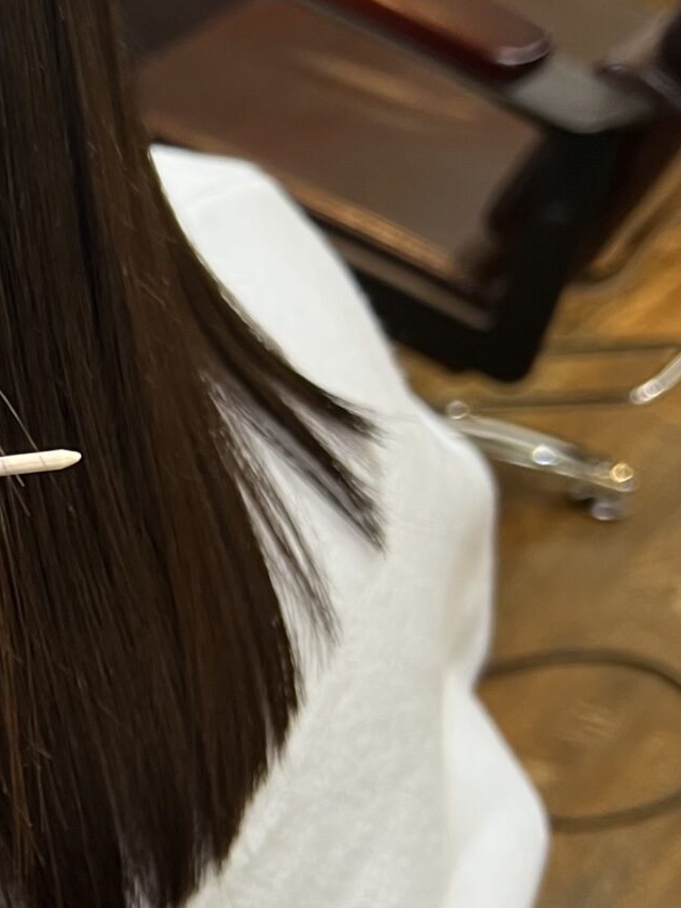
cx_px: -336
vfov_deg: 25.0
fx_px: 2045
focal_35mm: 78
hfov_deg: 17.1
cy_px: 458
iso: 80
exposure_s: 1/50
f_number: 1.5
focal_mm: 5.7
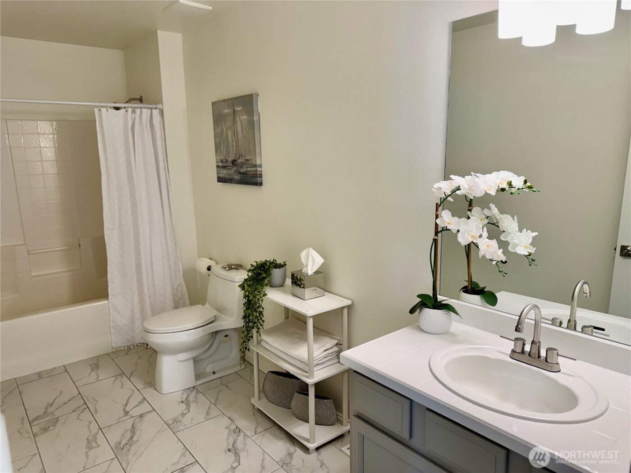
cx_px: 316
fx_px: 437
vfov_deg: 56.8
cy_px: 236
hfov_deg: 71.6
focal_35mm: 24
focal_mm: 6.76
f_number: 1.78
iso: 100
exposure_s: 1/120
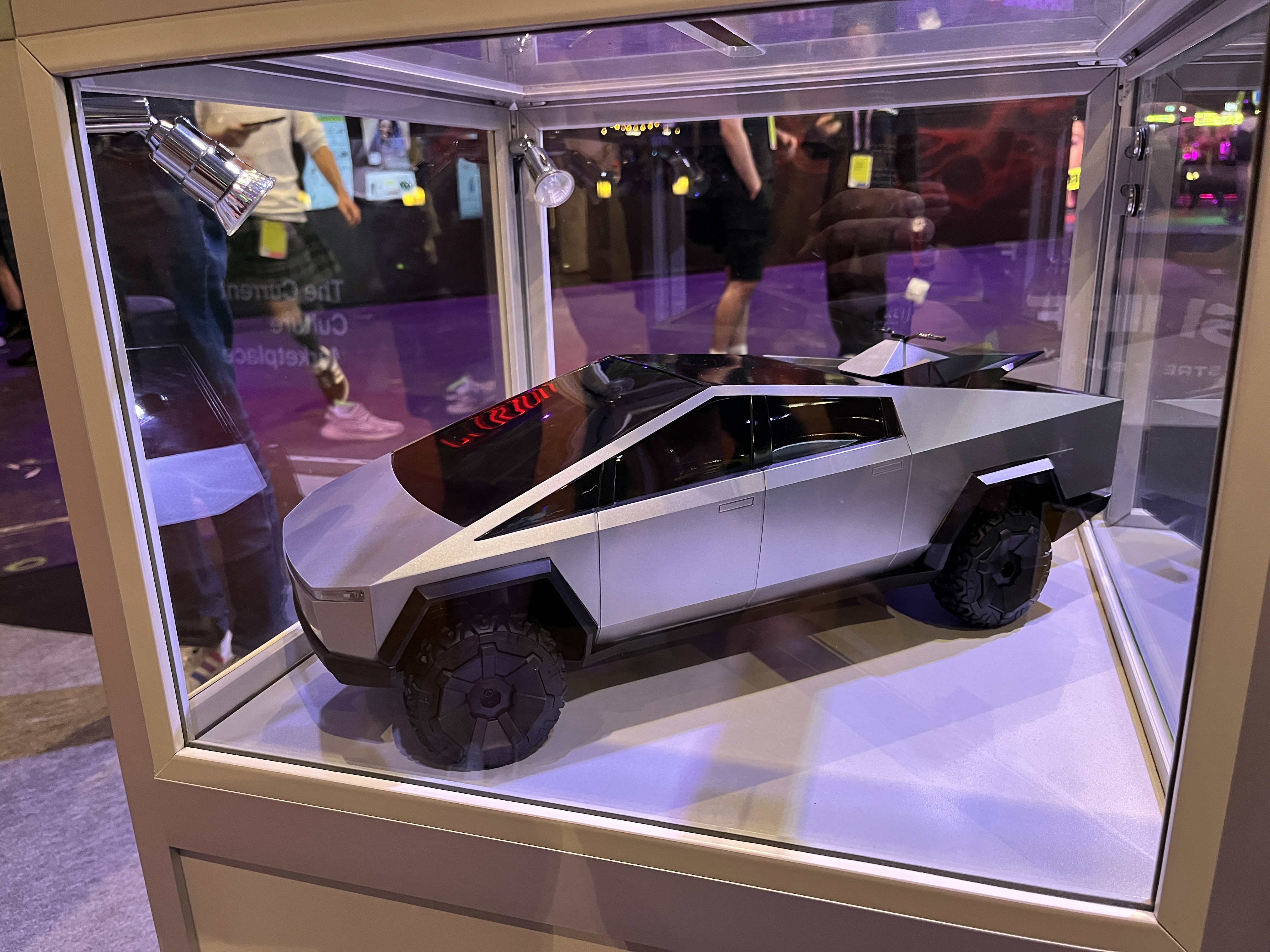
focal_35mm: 26
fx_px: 954
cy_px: 476
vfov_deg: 53.1
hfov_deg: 67.3
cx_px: 635
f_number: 1.6
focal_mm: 5.1
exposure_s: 1/50
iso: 400
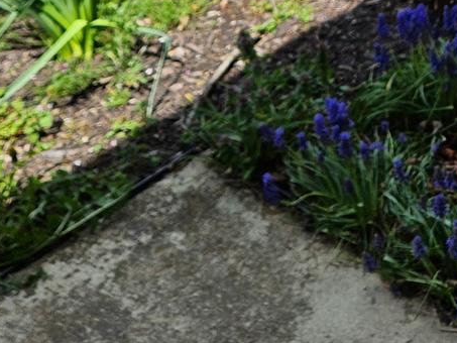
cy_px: -415
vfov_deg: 12.1
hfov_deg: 17.7
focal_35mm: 104
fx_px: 1373
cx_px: 599
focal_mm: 5.4
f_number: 1.8
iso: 25
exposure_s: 1/1365
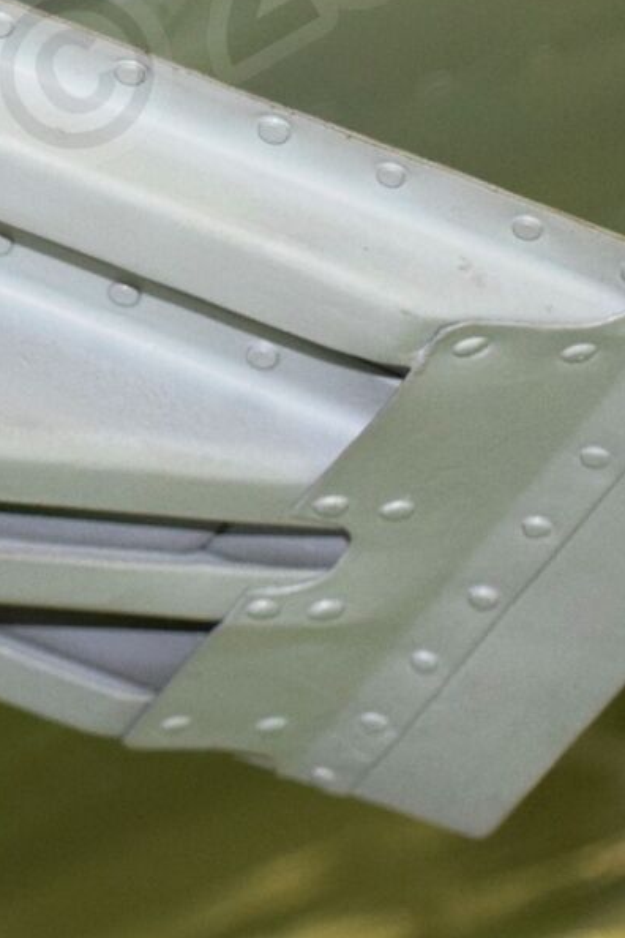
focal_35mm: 285
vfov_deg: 7.2
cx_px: -915
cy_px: 352
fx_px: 7414
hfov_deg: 4.7
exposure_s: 1/60
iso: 2000
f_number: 5.6
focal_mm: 55
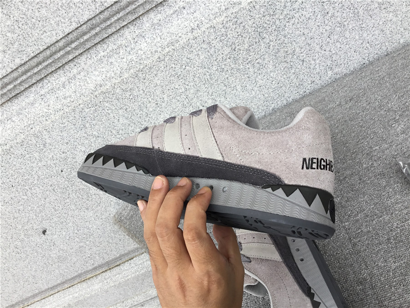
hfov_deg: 58.4
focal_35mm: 31
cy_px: 154
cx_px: 205
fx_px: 367
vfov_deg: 45.4
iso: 25
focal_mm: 3.3
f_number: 2.4
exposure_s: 1/199
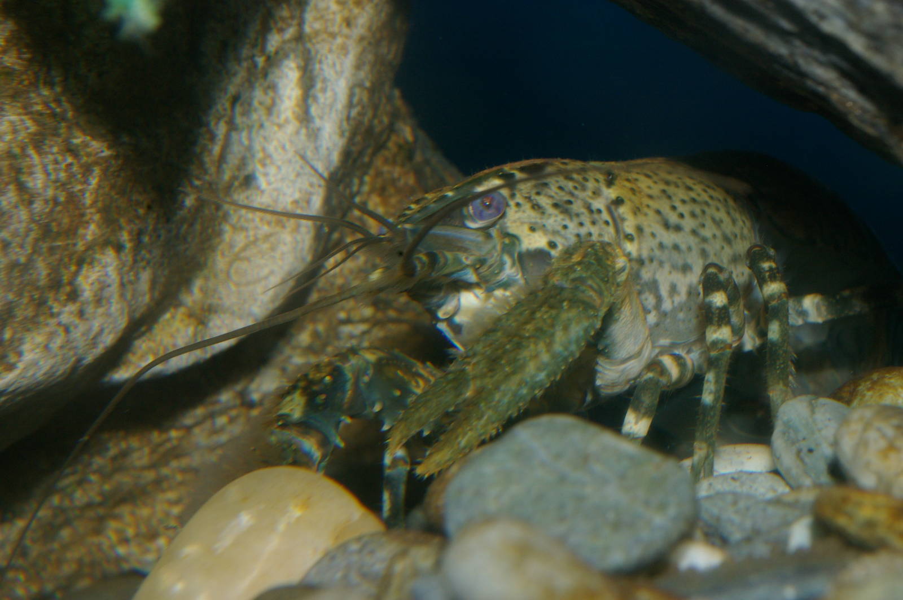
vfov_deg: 16.5
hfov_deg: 24.6
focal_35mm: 82
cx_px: 452
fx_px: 2068
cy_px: 300
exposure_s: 1/60
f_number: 16
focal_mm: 55
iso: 400
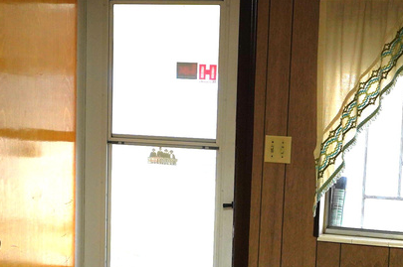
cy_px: 222
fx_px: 906
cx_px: 250
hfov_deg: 25.0
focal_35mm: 81
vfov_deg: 16.7
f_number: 3.5
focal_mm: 32
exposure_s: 1/160
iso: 1600
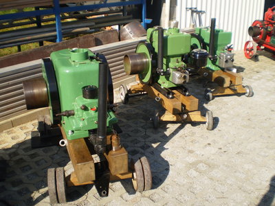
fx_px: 286
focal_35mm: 36
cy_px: 103
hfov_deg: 51.4
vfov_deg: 39.7
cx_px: 138
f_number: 3.1
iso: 64
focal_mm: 6.3
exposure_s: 1/640
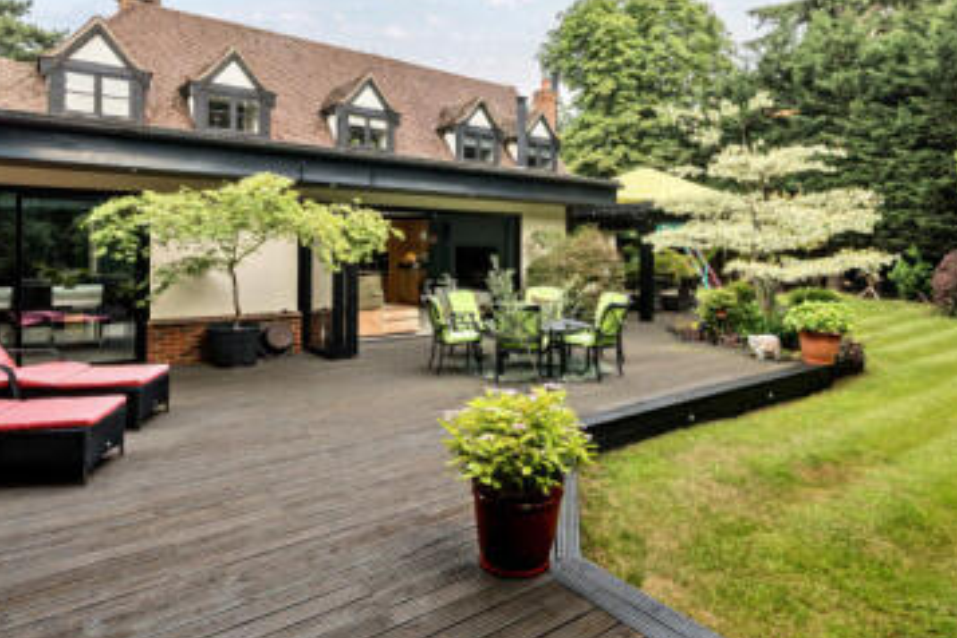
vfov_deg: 56.8
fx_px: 585
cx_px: 500
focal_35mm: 22
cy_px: 253
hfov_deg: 78.5
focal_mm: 12
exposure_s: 1/80
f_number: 8
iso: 400
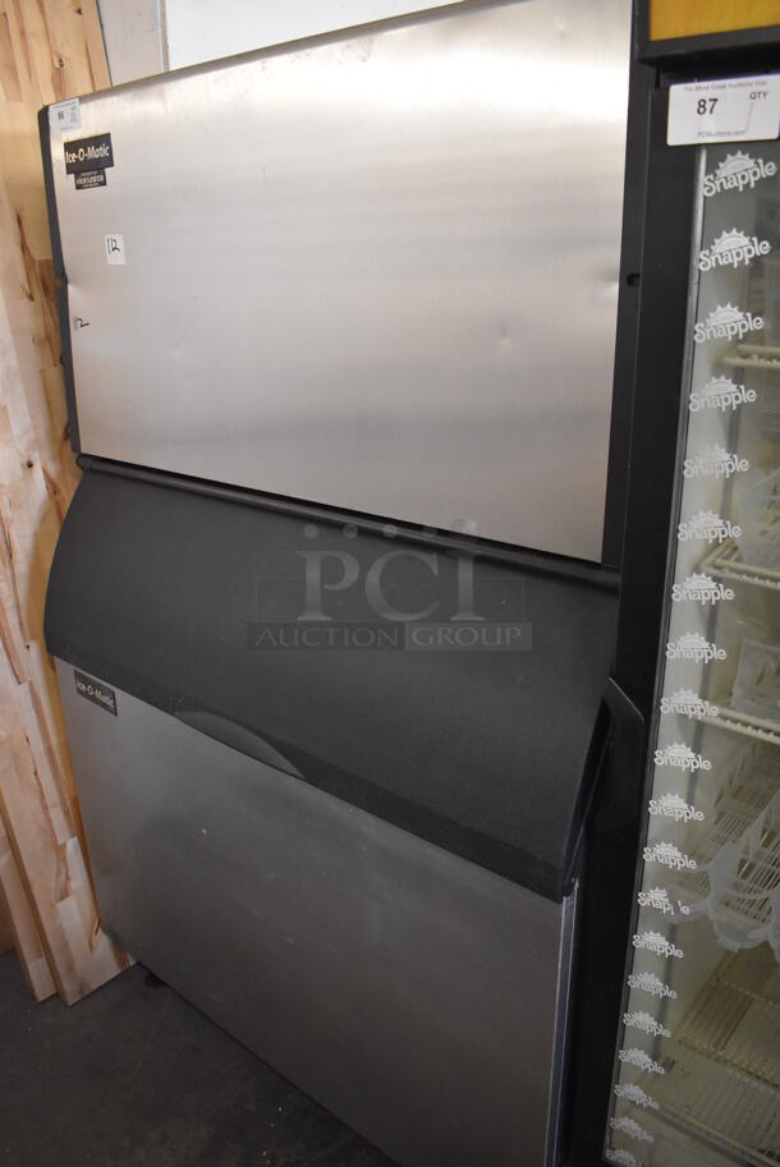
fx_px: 876
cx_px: 390
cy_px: 584
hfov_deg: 48.0
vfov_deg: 67.3
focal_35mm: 27
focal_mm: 18
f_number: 3.5
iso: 3200
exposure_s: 1/125
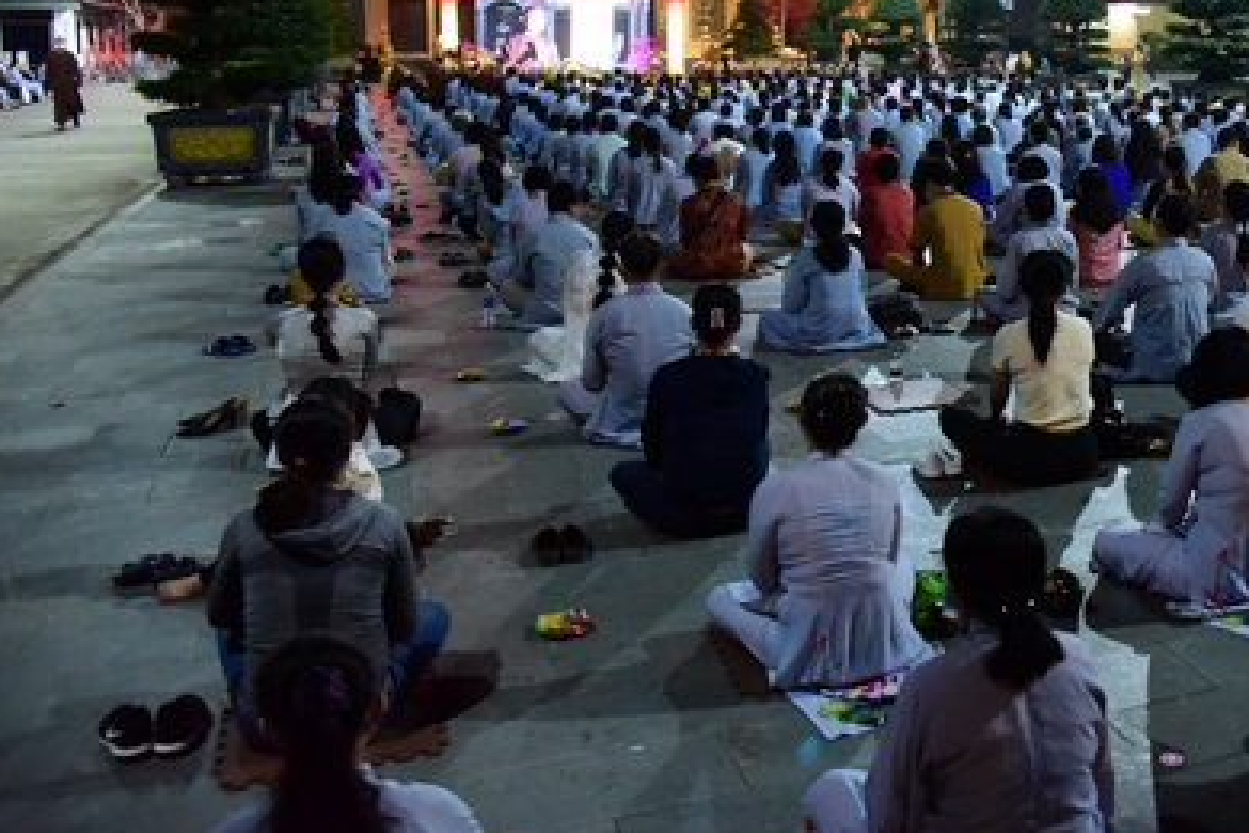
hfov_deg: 45.8
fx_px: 1388
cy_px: 183
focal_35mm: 40
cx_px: 1012
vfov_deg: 32.6
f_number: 4
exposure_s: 1/125
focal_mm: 24
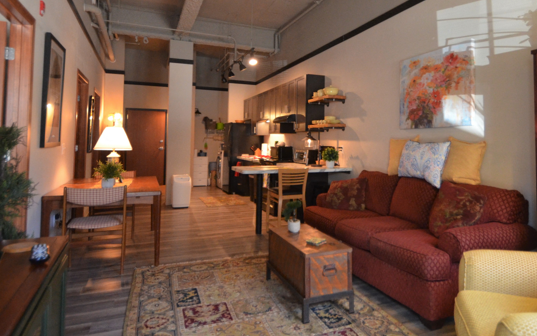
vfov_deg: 54.3
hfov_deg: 78.8
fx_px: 322
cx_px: 321
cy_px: 122
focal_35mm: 22
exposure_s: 1/60
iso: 1600
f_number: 3.5
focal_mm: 10
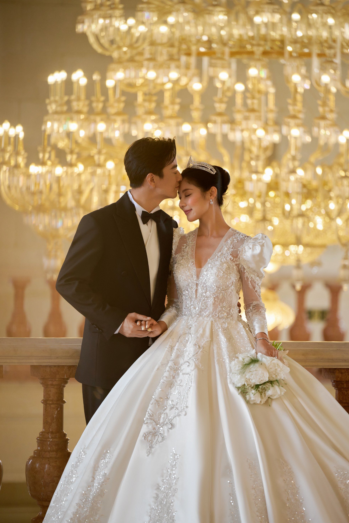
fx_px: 3054
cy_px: 273
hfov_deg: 6.5
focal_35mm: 210
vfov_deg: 9.8
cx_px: 182
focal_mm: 200
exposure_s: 1/200
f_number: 2.8
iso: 500
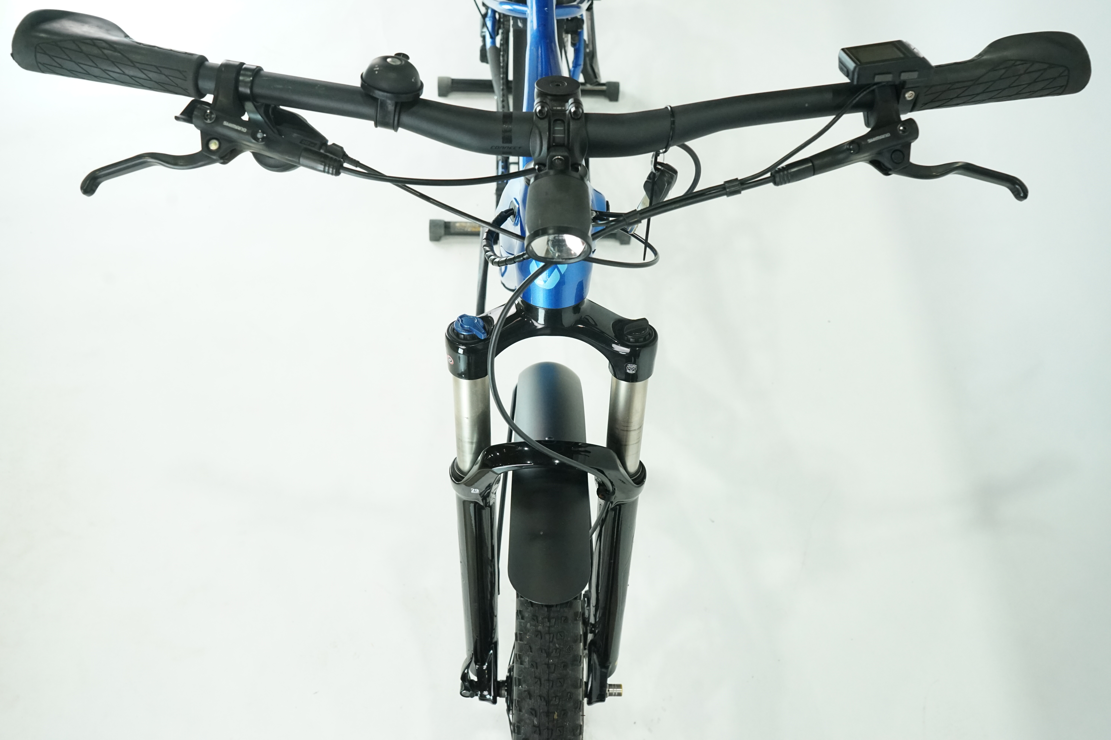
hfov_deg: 63.7
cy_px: 370
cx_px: 556
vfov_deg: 45.0
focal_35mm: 29
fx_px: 895
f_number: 7.1
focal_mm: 29
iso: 3200
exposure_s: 1/200
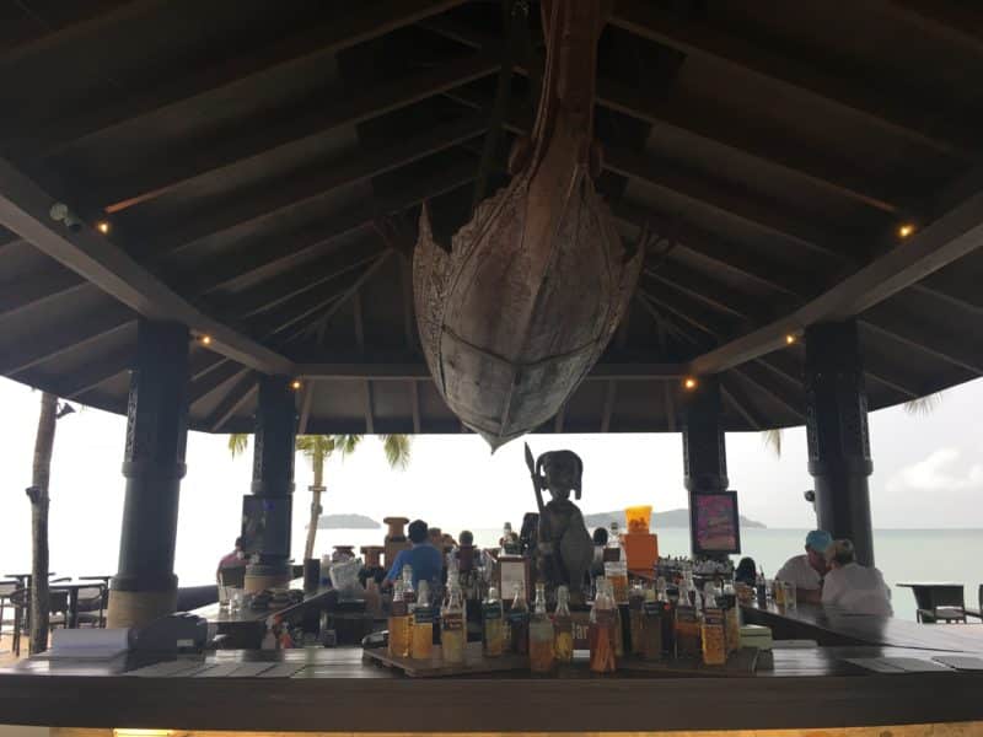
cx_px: 492
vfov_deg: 48.2
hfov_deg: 61.7
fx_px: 824
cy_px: 368
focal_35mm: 29
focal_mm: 4.15
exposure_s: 1/33
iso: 32
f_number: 2.2
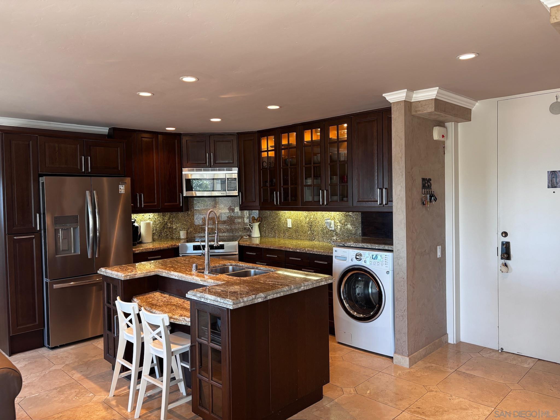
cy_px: 210
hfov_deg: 67.3
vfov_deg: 53.1
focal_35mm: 26
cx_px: 280
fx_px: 421
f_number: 1.6
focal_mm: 5.96
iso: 125
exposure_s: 1/60
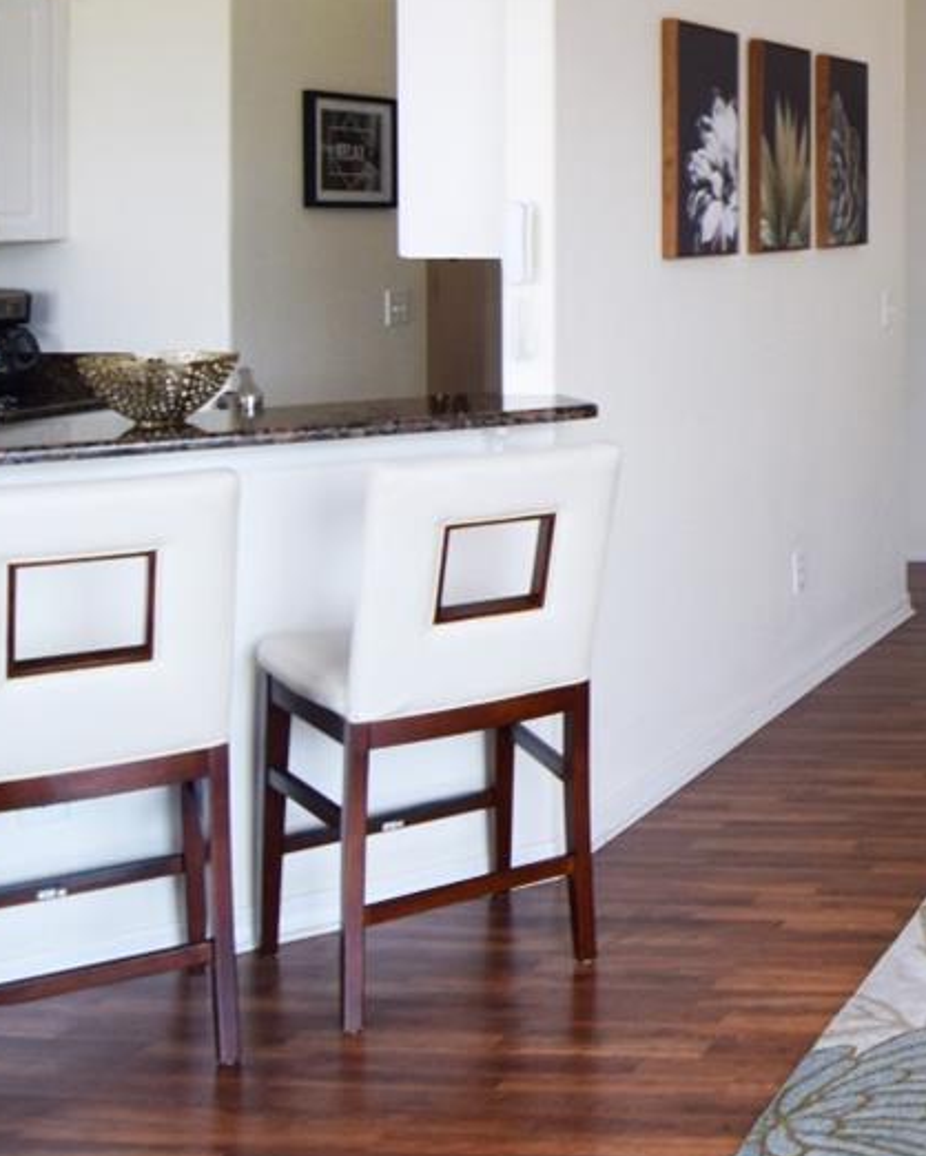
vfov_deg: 37.6
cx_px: 1389
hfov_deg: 24.6
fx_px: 1624
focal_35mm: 47
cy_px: 208
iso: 400
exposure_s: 1/60
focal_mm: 11
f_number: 4
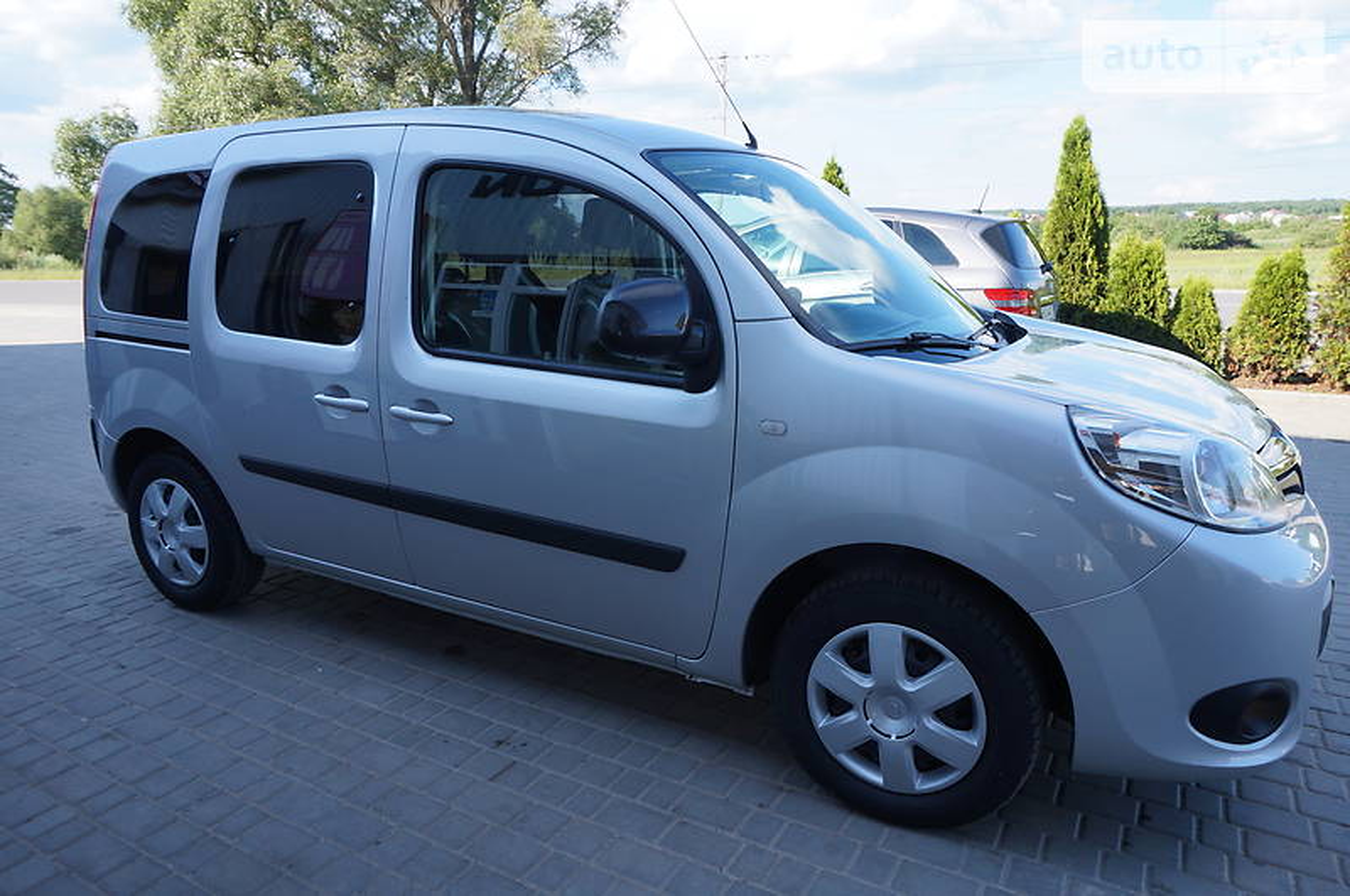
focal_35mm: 24
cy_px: 448
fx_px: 899
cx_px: 675
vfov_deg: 53.0
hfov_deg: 73.8
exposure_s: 1/125
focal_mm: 16
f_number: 9
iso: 200
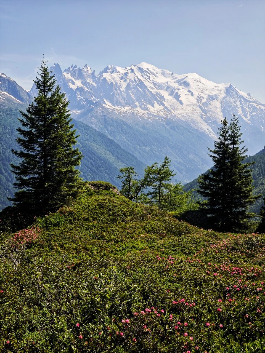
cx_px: 132
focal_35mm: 46
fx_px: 470
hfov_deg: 31.5
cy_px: 176
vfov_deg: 41.2
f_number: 1.6
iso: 50
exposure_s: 1/3660
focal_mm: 6.55
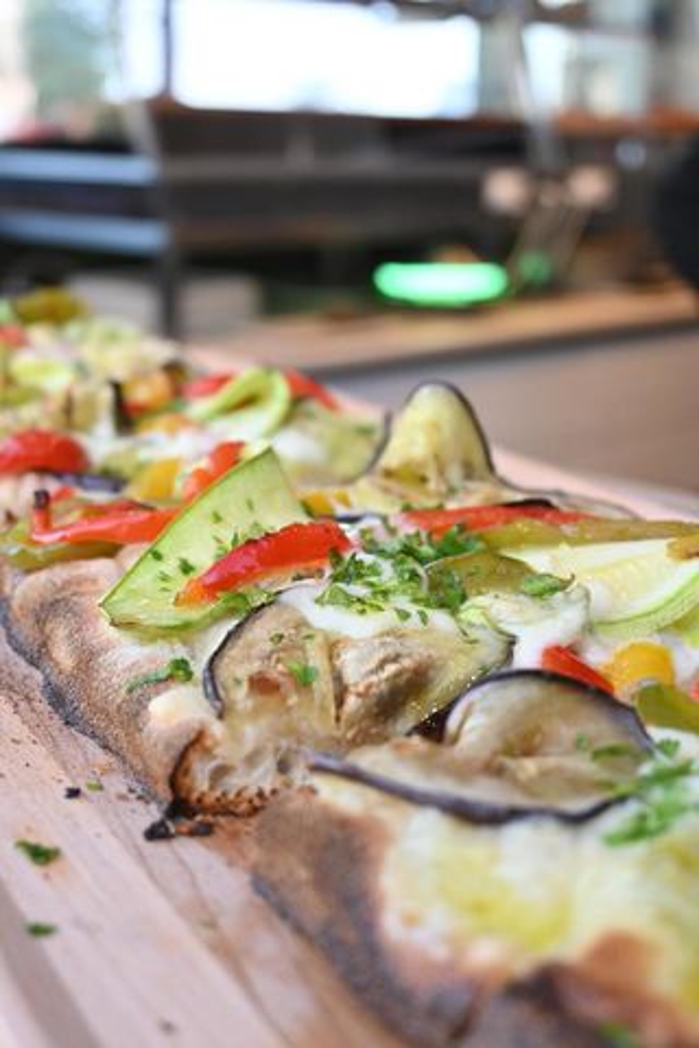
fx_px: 1376
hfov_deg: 28.5
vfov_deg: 41.7
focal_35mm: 47
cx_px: 350
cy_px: 524
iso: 640
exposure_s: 1/320
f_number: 5
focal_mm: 31.5
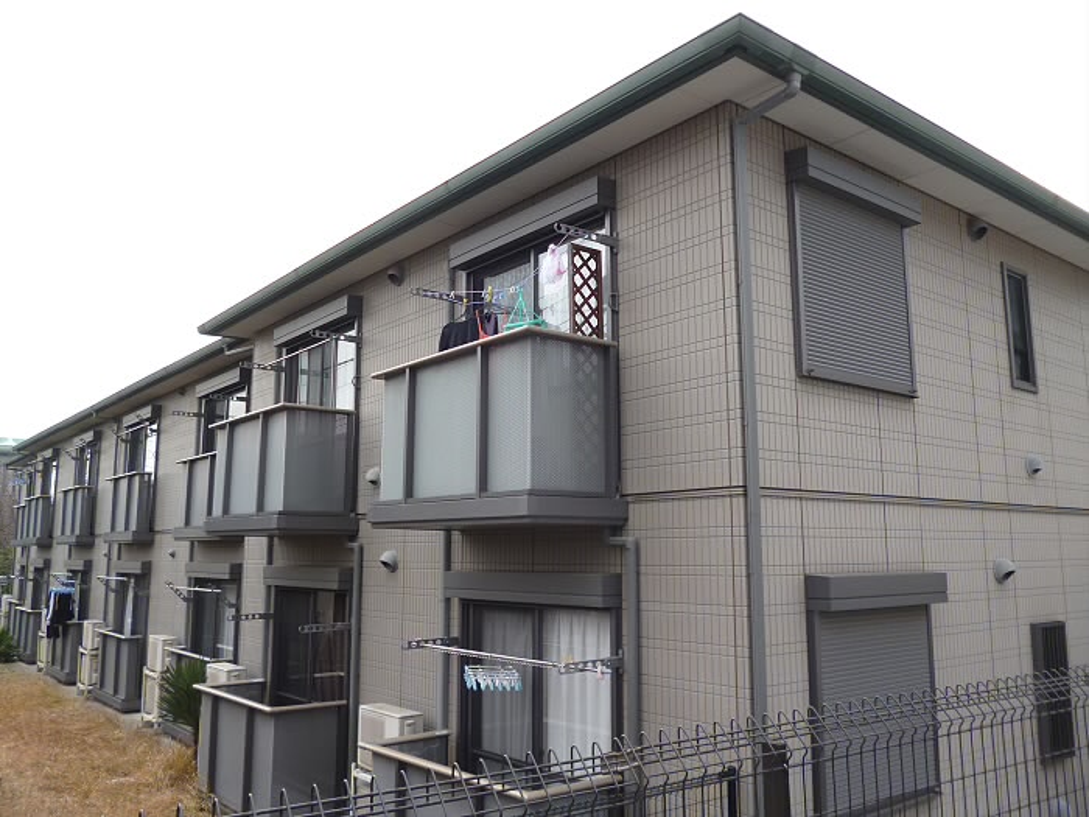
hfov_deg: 63.4
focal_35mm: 28
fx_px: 881
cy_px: 408
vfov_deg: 49.7
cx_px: 544
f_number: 3.1
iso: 100
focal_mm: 5
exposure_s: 1/320
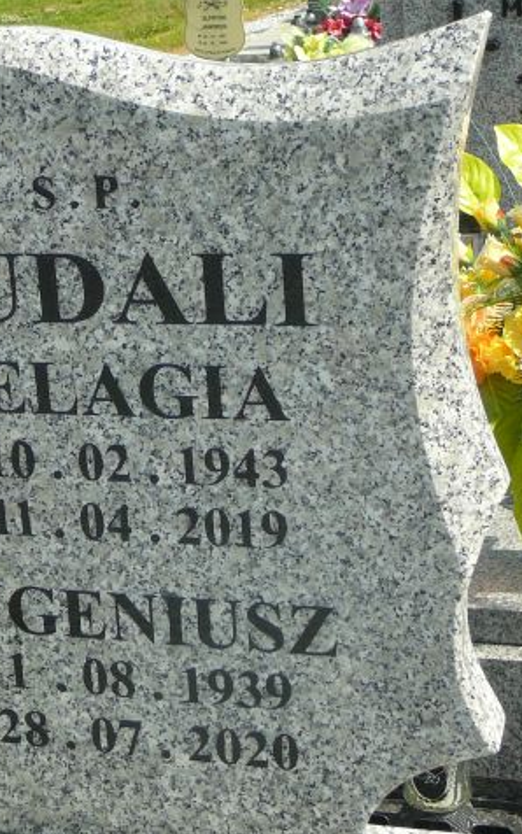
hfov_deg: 15.5
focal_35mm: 84
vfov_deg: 24.6
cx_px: 112
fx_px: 1910
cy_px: 419
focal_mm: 8.7
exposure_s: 1/640
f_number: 3.5
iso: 80
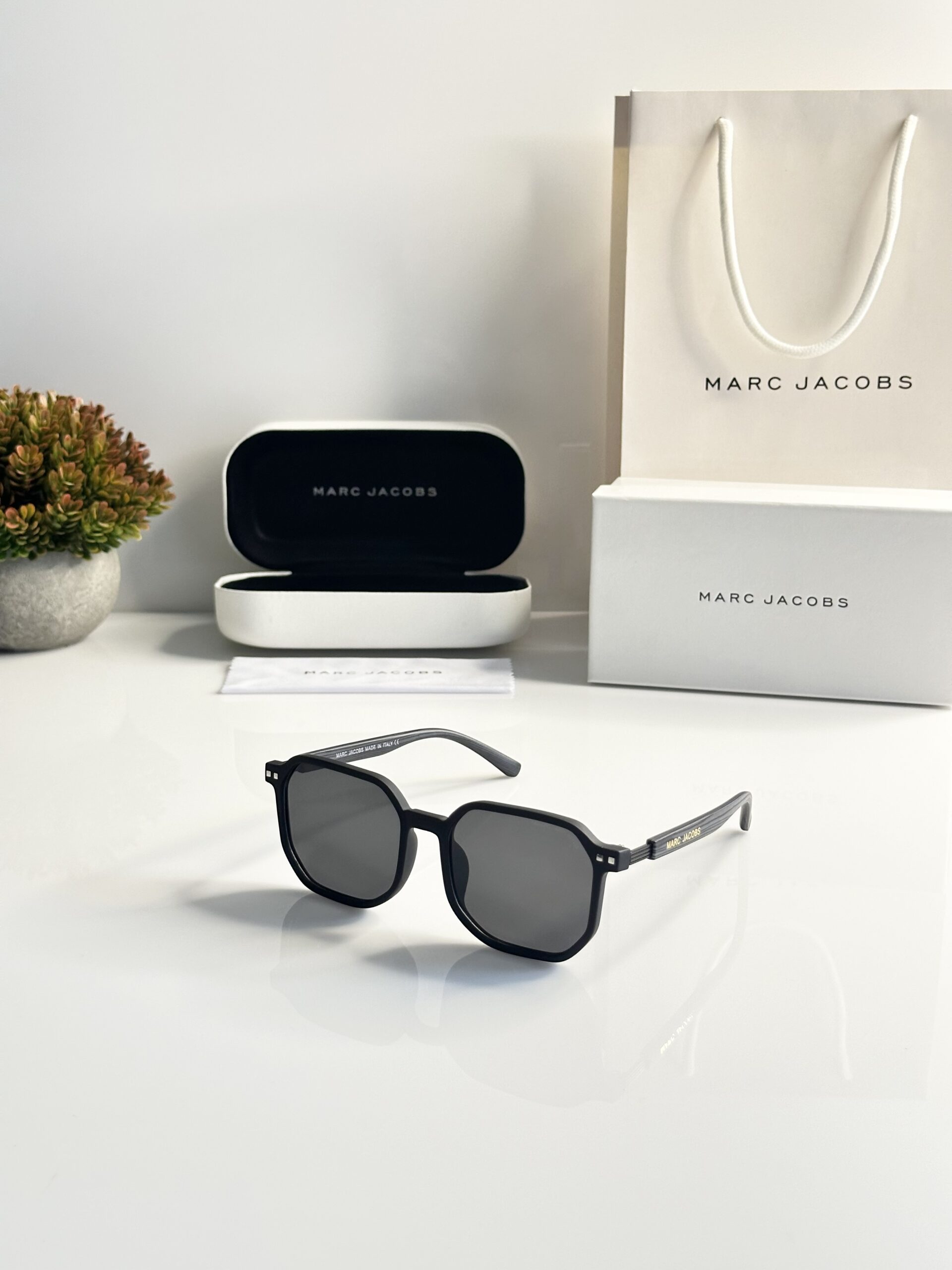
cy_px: 635
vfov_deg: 39.7
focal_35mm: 48
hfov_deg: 30.3
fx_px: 1760
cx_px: 476
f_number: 1.78
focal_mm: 6.86
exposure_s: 1/50
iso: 200
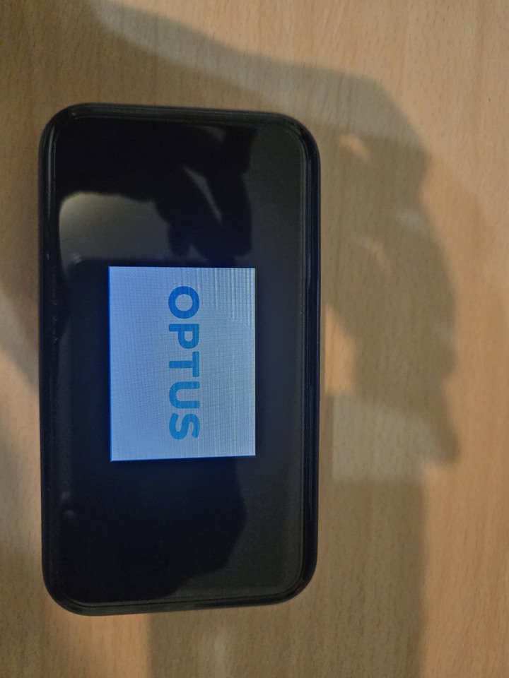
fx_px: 451
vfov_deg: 73.9
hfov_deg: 58.9
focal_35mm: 23
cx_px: 254
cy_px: 339
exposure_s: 1/120
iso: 400
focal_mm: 5.4
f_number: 1.8
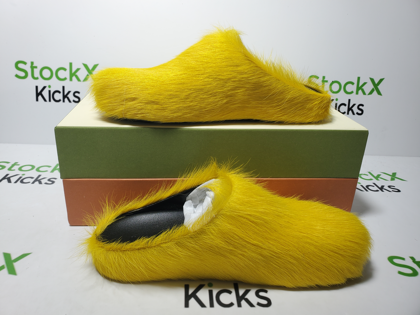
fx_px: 315
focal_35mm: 26
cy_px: 158
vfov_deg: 53.1
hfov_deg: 67.3
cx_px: 210
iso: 50
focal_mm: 4.3
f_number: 2.4
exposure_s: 1/199
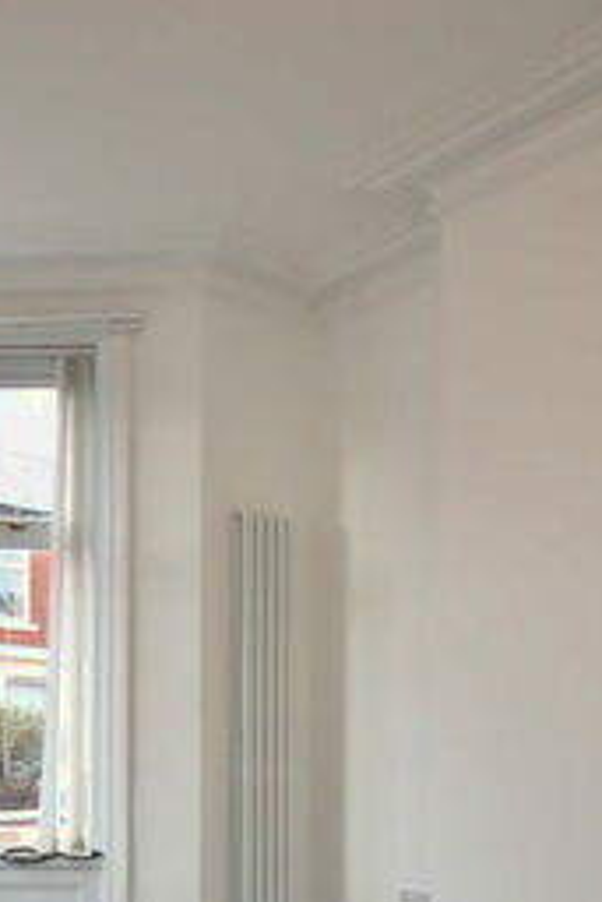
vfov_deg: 44.3
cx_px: 292
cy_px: 763
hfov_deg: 32.7
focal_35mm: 41
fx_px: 1027
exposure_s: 1/15
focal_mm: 10
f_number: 4
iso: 100
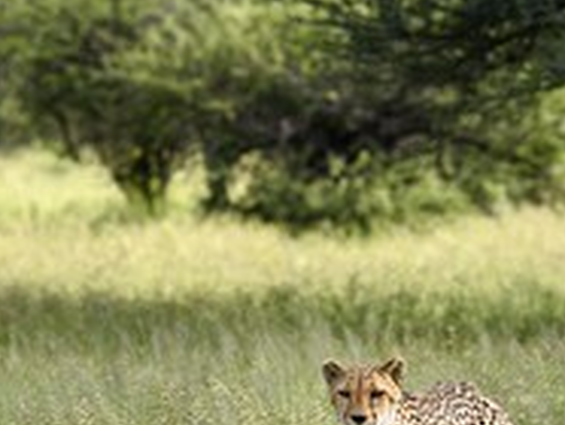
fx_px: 7093
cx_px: 328
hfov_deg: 4.6
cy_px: 322
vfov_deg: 3.4
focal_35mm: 434
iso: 400
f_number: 5.6
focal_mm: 200
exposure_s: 1/1000
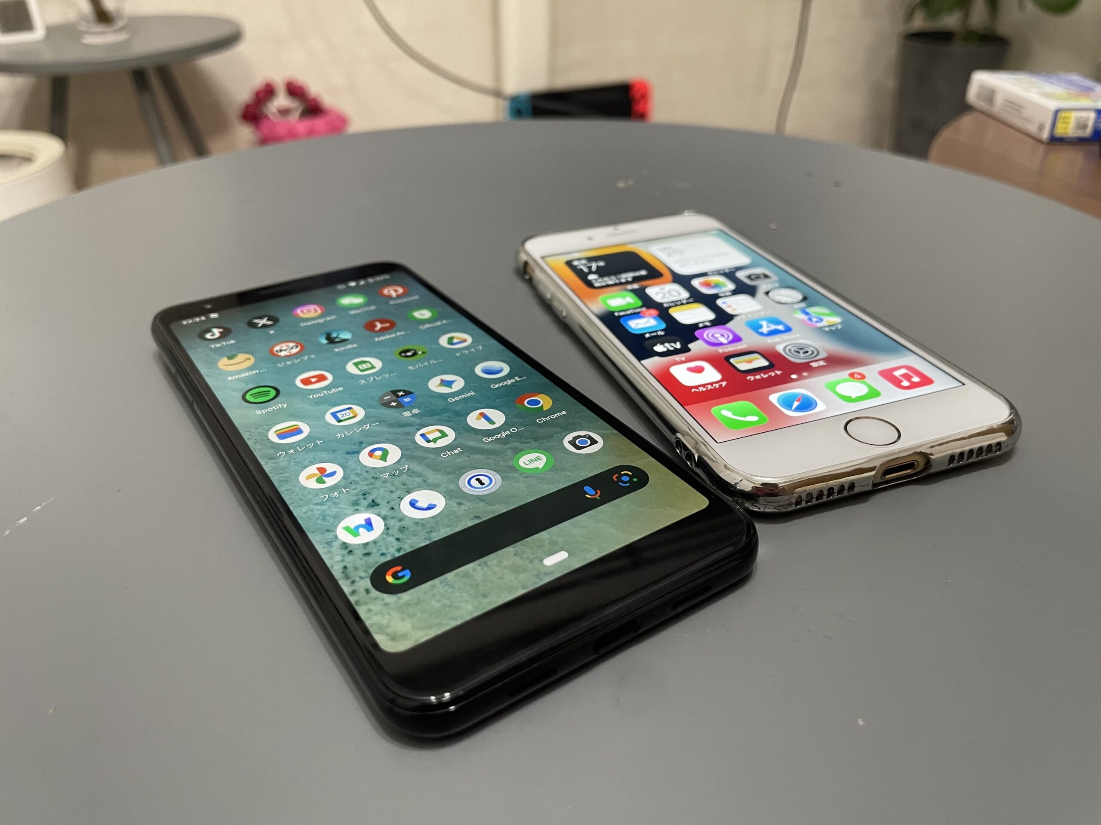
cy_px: 412
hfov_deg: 67.3
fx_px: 827
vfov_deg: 53.1
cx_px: 550
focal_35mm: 26
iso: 160
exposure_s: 1/60
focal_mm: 4.2
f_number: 1.6
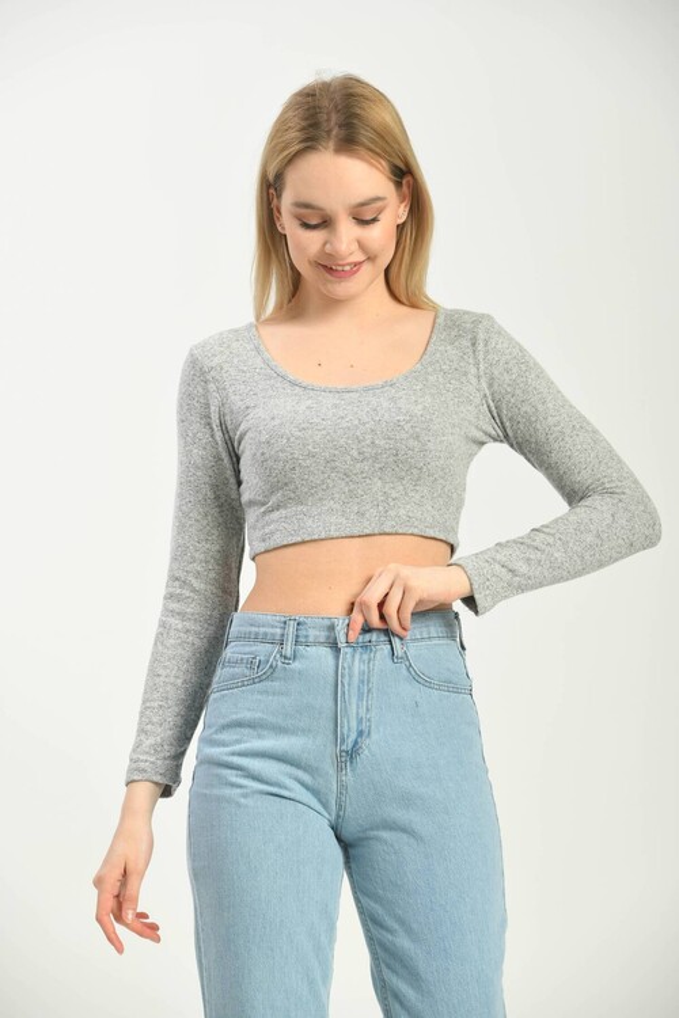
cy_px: 509
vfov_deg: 15.2
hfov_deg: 10.2
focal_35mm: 135
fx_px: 3819
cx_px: 340
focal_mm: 135
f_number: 6.3
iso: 100
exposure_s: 1/160
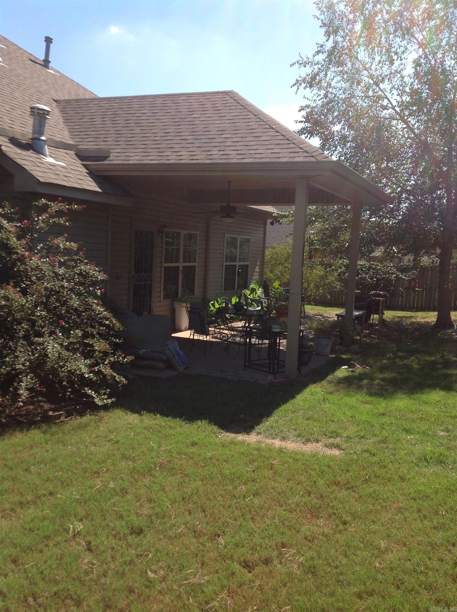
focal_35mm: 35
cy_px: 306
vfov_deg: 52.7
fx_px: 618
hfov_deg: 40.6
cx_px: 228
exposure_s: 1/1209
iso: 50
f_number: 2.4
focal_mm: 4.28
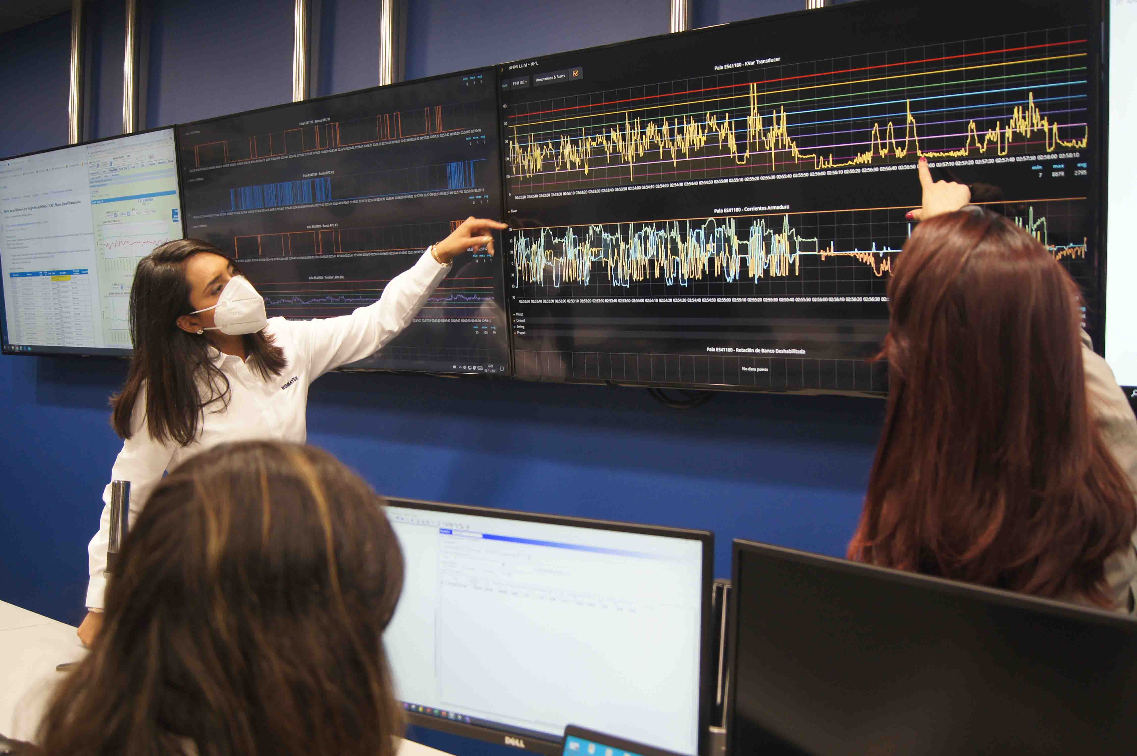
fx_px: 1042
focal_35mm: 33
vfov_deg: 39.9
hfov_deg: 57.3
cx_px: 568
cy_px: 378
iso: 400
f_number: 4
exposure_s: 1/40
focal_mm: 22
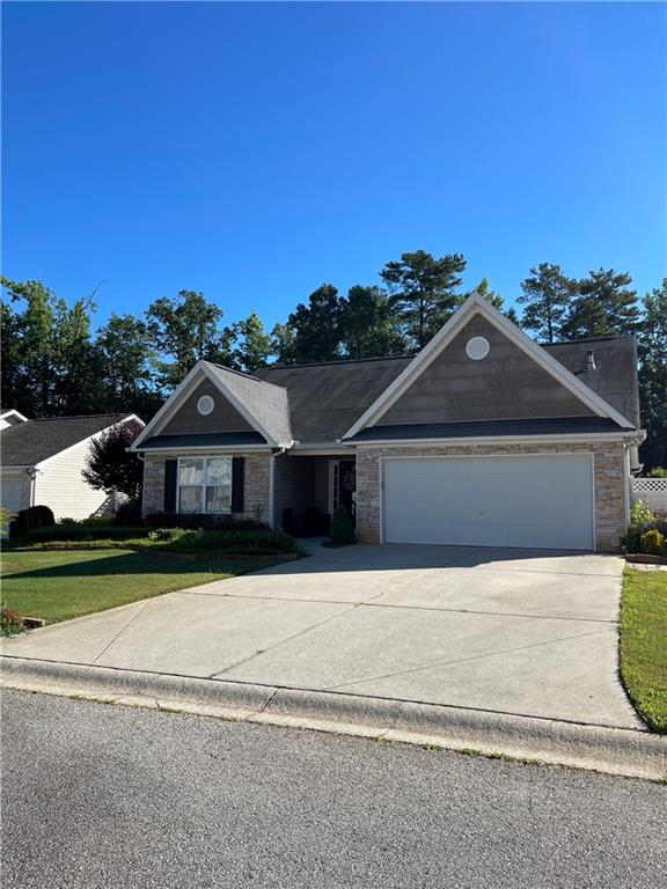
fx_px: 642
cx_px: 334
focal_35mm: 25
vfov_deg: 69.4
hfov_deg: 54.9
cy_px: 444
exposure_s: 1/2786
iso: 32
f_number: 1.6
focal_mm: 5.1
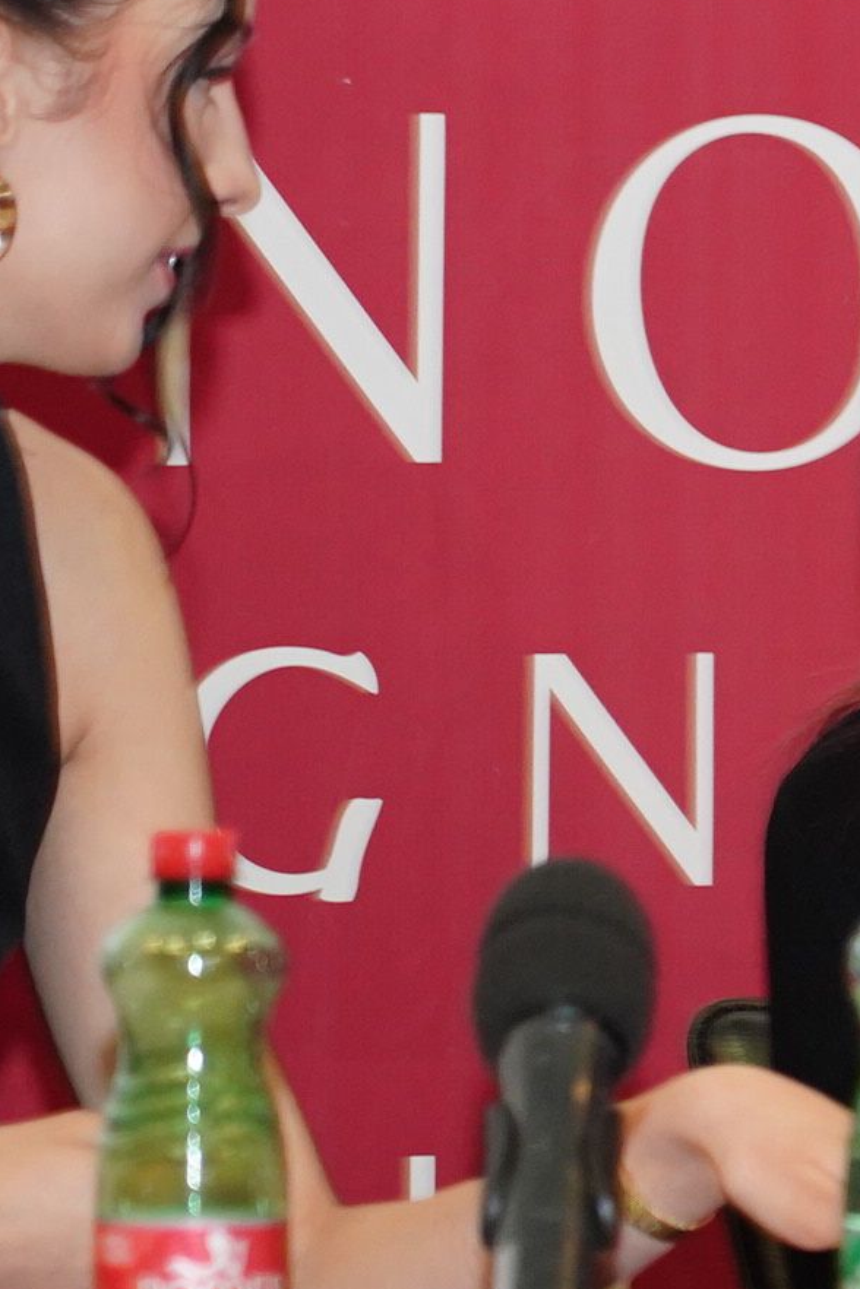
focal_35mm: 358
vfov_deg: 5.8
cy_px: 434
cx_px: 2010
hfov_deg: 3.8
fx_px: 12827
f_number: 4
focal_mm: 105
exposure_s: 1/25
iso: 2500
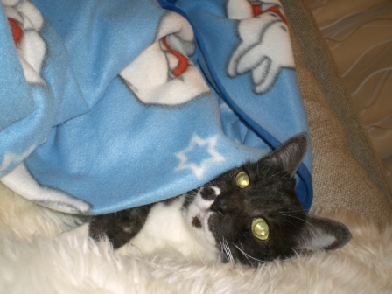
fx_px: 430
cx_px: 196
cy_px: 147
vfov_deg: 37.7
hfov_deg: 49.0
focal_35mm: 38
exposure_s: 1/60
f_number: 3.1
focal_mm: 6.3
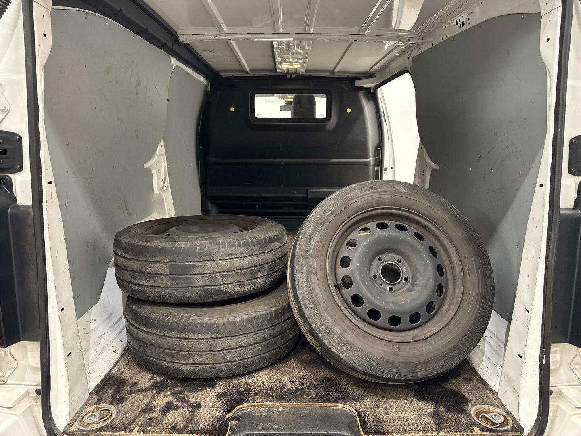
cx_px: 290
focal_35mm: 24
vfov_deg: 56.8
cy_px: 218
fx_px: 403
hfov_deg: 71.6
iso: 400
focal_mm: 6.76
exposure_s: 1/50
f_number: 1.78
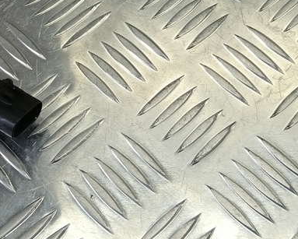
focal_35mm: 60
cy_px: -53
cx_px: 149
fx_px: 530
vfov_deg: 23.1
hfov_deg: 31.4
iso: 147
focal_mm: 4.11
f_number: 1.6
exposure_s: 1/100
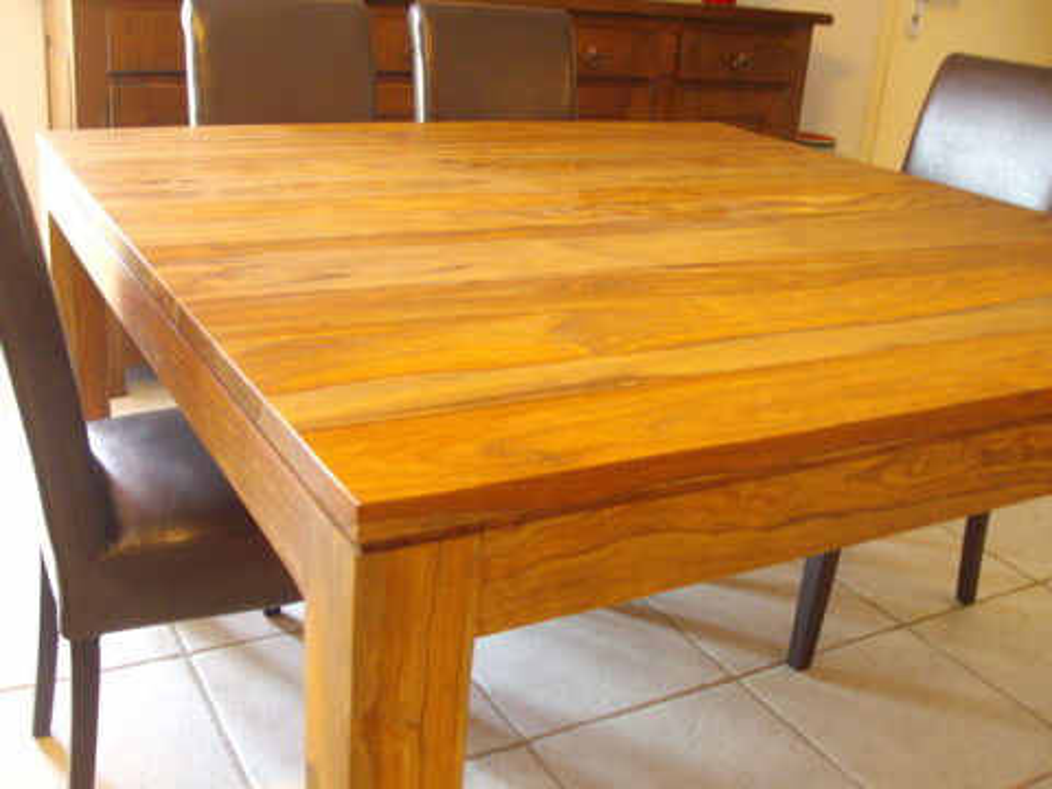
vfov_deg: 39.7
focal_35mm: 36
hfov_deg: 51.4
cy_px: 394
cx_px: 526
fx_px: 1094
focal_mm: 6
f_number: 2.7
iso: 320
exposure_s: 1/10
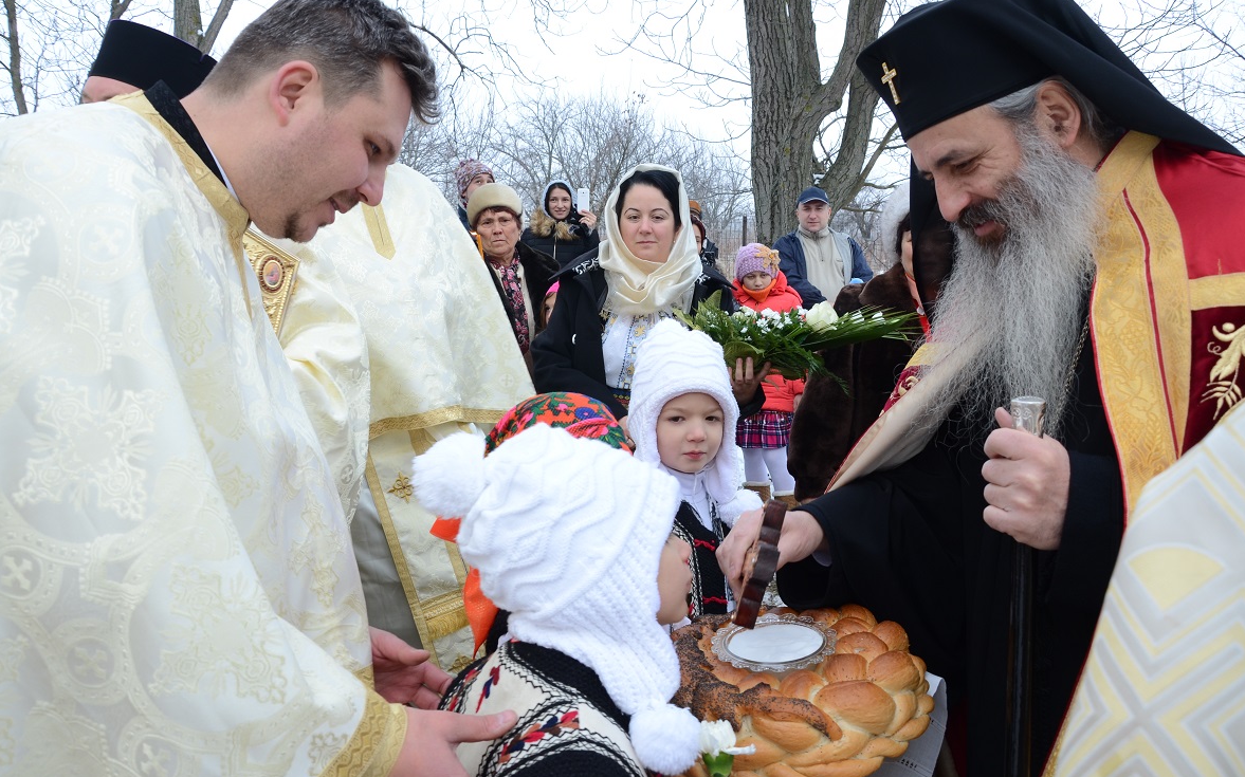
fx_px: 950
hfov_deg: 66.5
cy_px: 365
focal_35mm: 28
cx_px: 614
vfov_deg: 44.5
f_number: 7.1
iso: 250
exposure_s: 1/60
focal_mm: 18
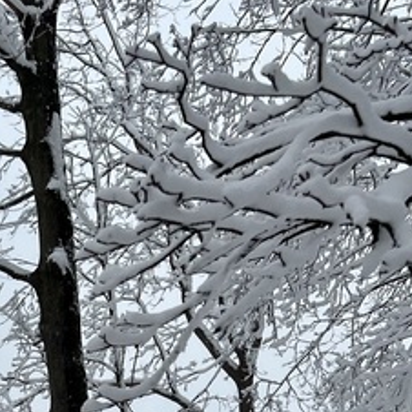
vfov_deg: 19.9
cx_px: -60
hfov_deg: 20.9
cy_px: 571
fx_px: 1050
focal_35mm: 78
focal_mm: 5.7
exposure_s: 1/526
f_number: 1.5
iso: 50
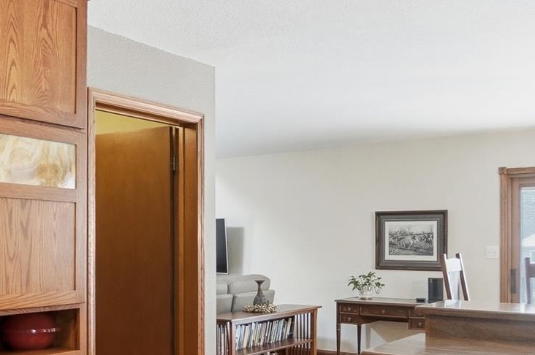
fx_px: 608
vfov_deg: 32.0
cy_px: 259
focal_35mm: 41
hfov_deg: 46.9
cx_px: 190
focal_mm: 10
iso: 100
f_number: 4
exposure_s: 1/100
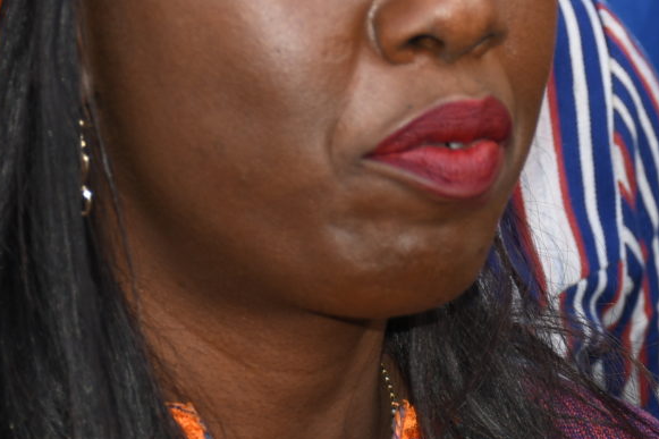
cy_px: 112
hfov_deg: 8.1
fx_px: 4648
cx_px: 372
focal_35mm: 254
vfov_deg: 5.4
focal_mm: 48
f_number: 4.5
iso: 100
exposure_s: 1/125
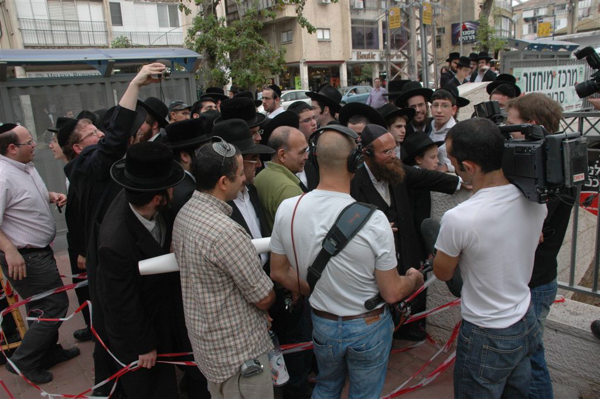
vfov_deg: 39.9
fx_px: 550
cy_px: 200
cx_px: 300
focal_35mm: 33
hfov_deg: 57.3
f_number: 9
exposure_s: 1/320
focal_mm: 22
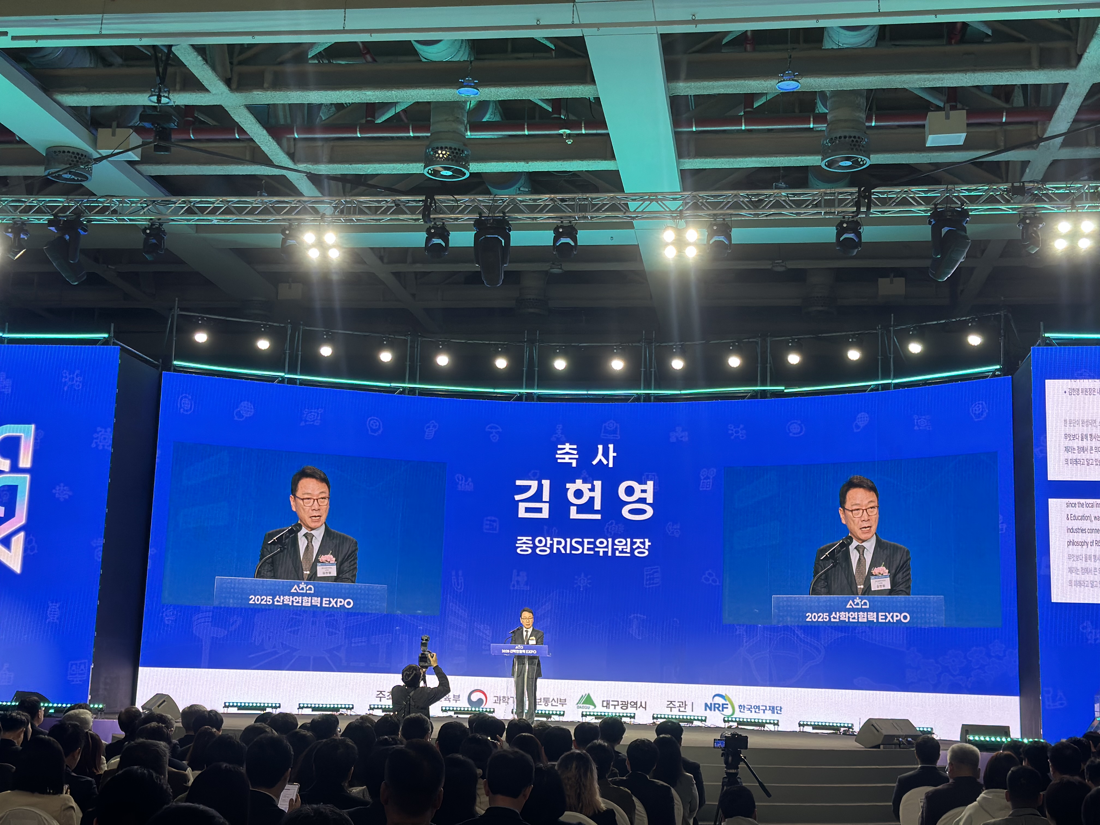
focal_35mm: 48
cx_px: 550
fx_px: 1525
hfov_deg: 39.7
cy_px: 412
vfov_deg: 30.3
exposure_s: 1/120
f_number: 1.78
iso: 100
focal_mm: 6.86
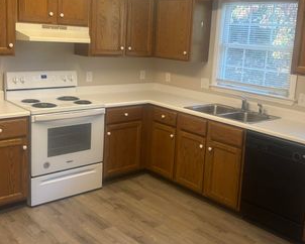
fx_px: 379
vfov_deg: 35.6
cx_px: 171
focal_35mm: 42
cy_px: 95
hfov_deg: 43.7
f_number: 1.6
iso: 250
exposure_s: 1/60
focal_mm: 5.96
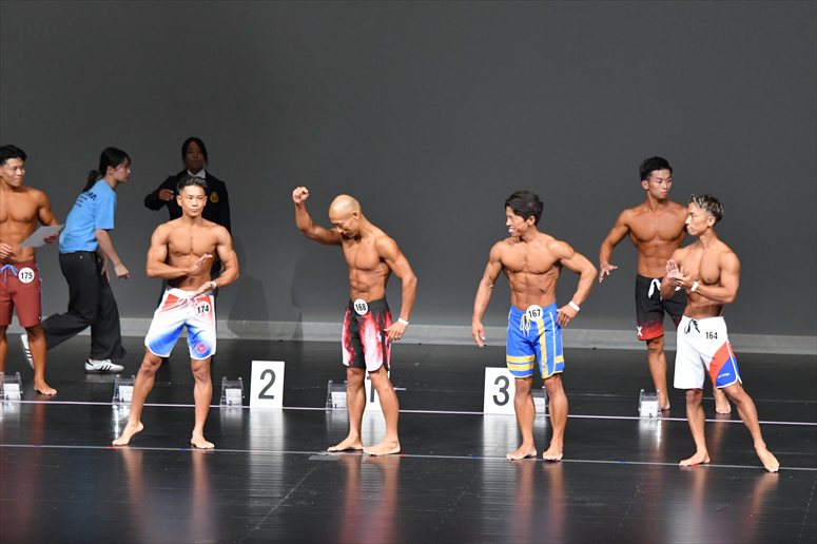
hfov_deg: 10.2
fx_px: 4582
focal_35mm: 202
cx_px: 408
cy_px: 272
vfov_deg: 6.8
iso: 5000
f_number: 5.6
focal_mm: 135
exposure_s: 1/400
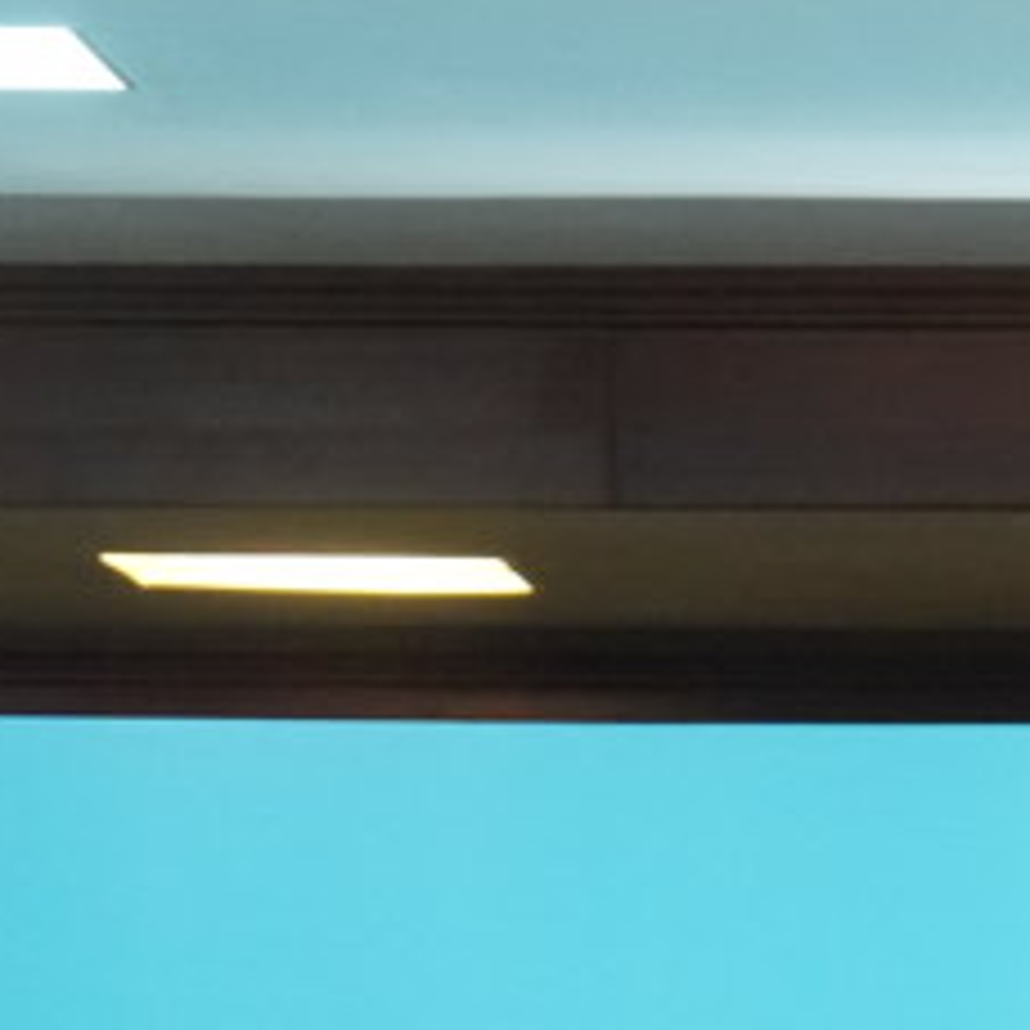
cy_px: 2091
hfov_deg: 4.1
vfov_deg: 4.1
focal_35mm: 421
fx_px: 14173
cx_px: 1516
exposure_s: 1/320
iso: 3200
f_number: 2.8
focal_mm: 70
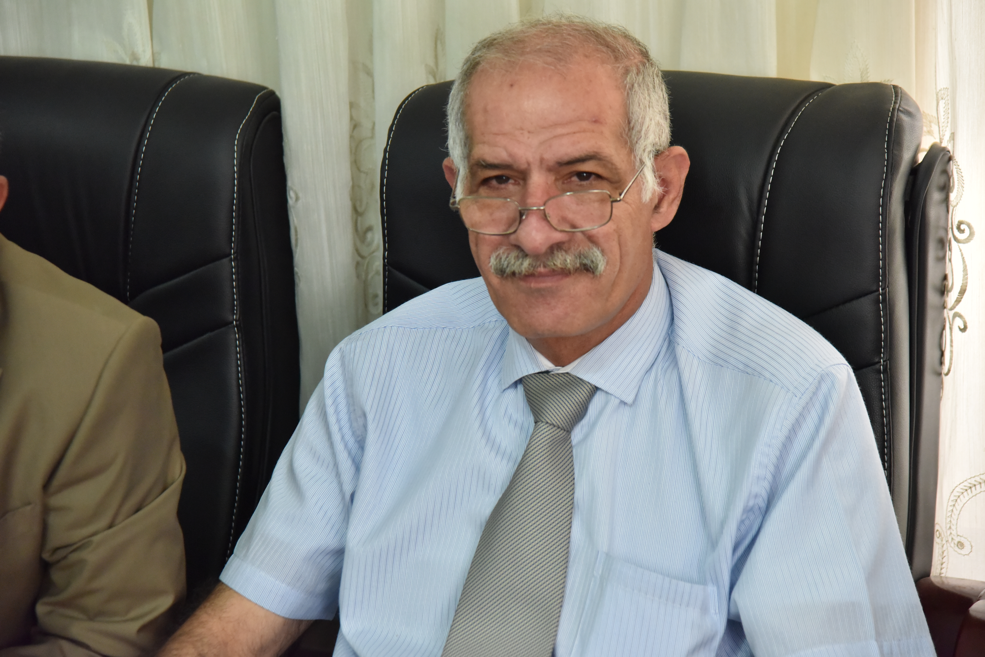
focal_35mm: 110
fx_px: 3009
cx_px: 492
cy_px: 328
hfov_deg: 18.6
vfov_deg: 12.5
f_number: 5
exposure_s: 1/100
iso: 2500
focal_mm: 110
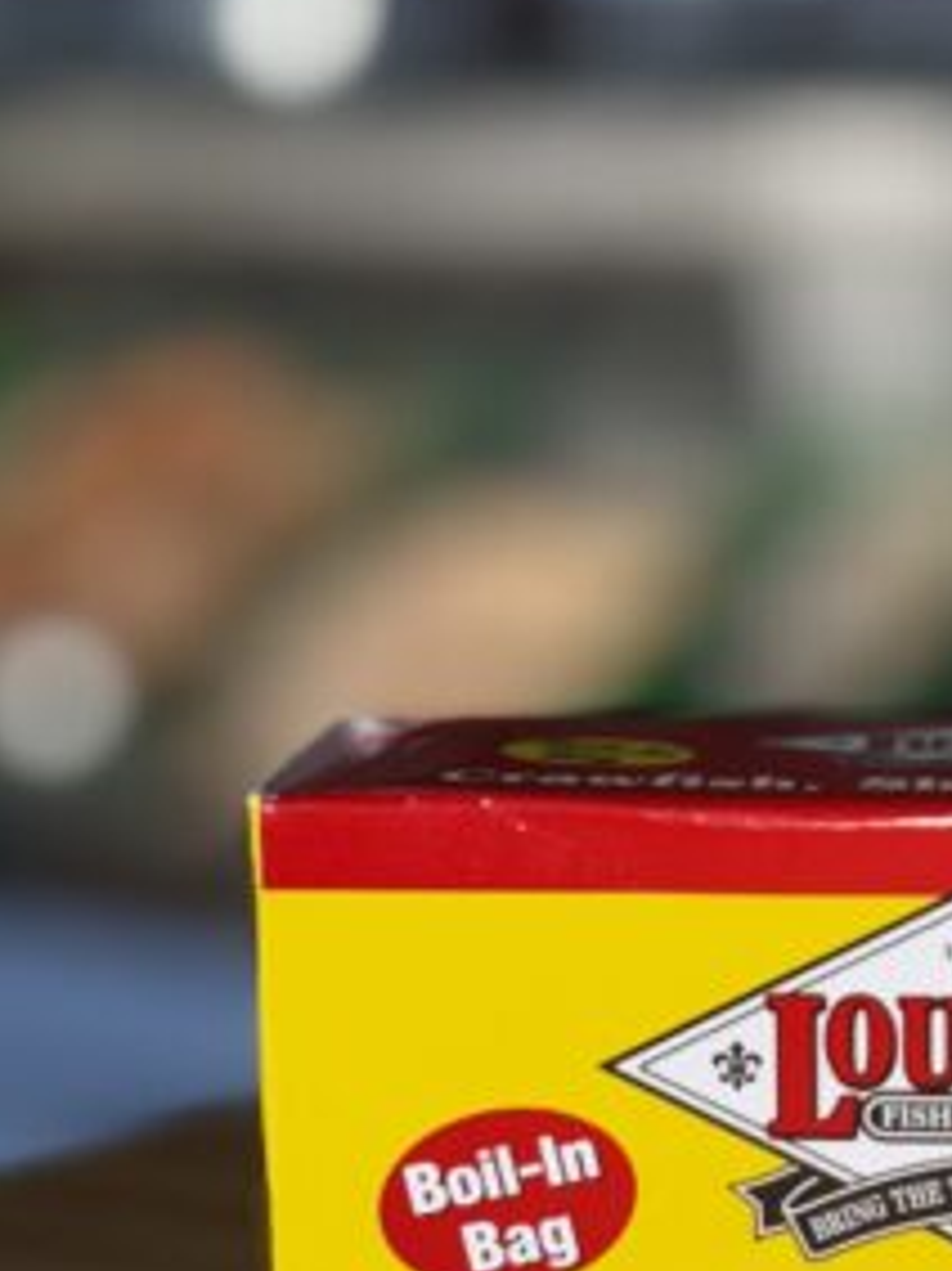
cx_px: 1114
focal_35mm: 113
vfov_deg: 17.2
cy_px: 1071
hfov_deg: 12.8
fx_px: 4147
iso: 50
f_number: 1.78
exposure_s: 1/399
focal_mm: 6.76
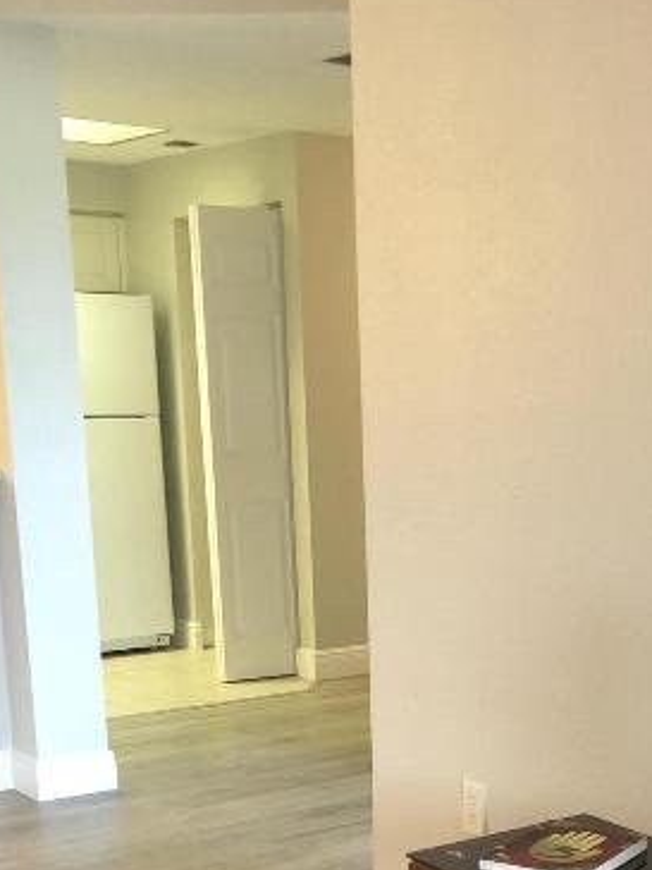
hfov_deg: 24.3
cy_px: 770
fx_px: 1482
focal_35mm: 59
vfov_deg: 31.3
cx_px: 552
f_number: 1.8
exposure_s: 1/15
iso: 100
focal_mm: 4
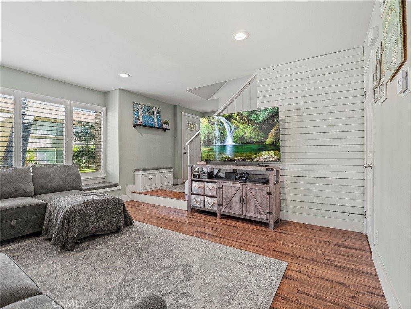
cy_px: 154
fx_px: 190
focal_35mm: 16
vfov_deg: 78.1
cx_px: 206
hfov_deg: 94.5
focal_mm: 8
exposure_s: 1/4
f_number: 4
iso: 200
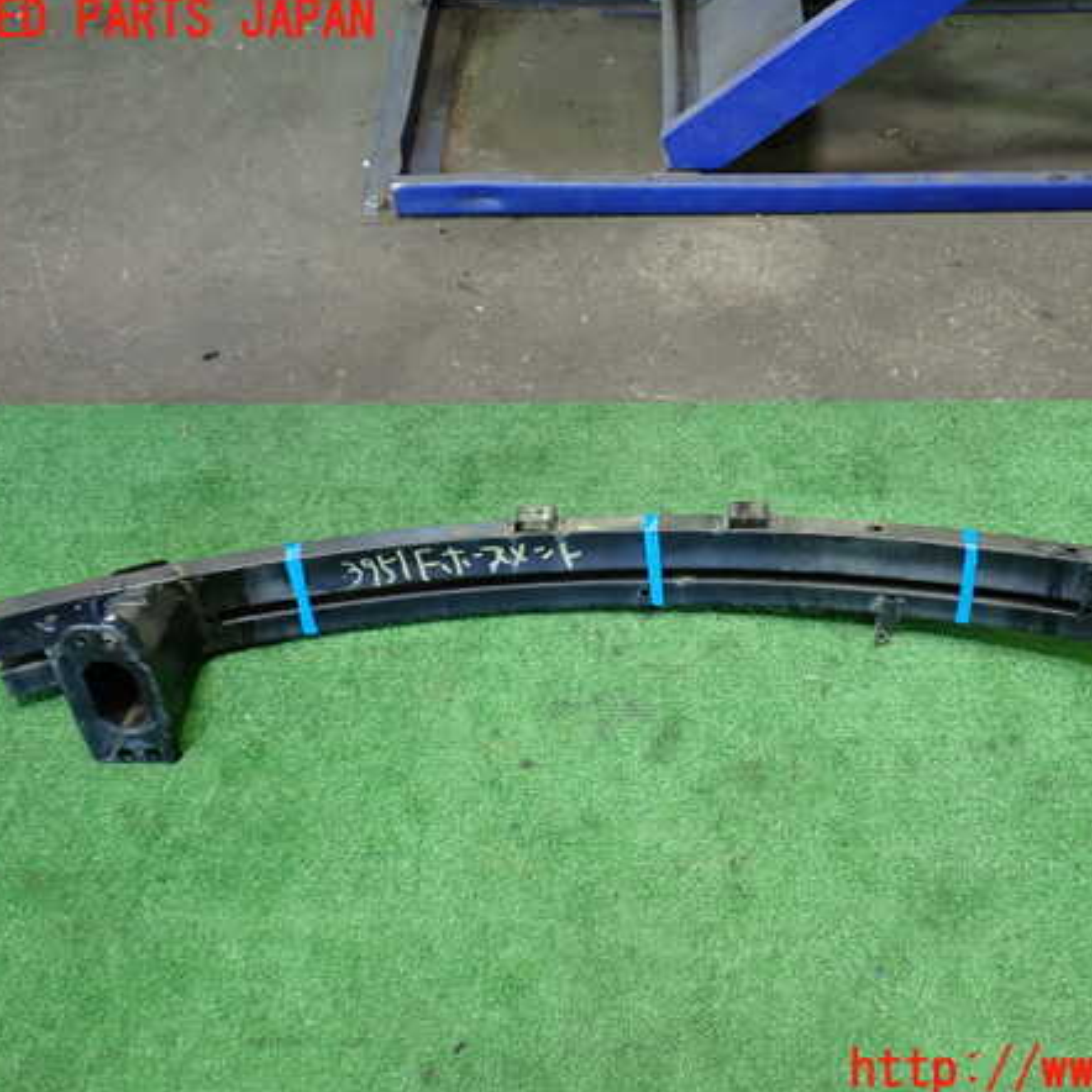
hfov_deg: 45.7
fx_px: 1285
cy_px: 546
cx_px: 667
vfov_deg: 46.0
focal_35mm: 36
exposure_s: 1/30
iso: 250
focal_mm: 5.4
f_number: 2.3
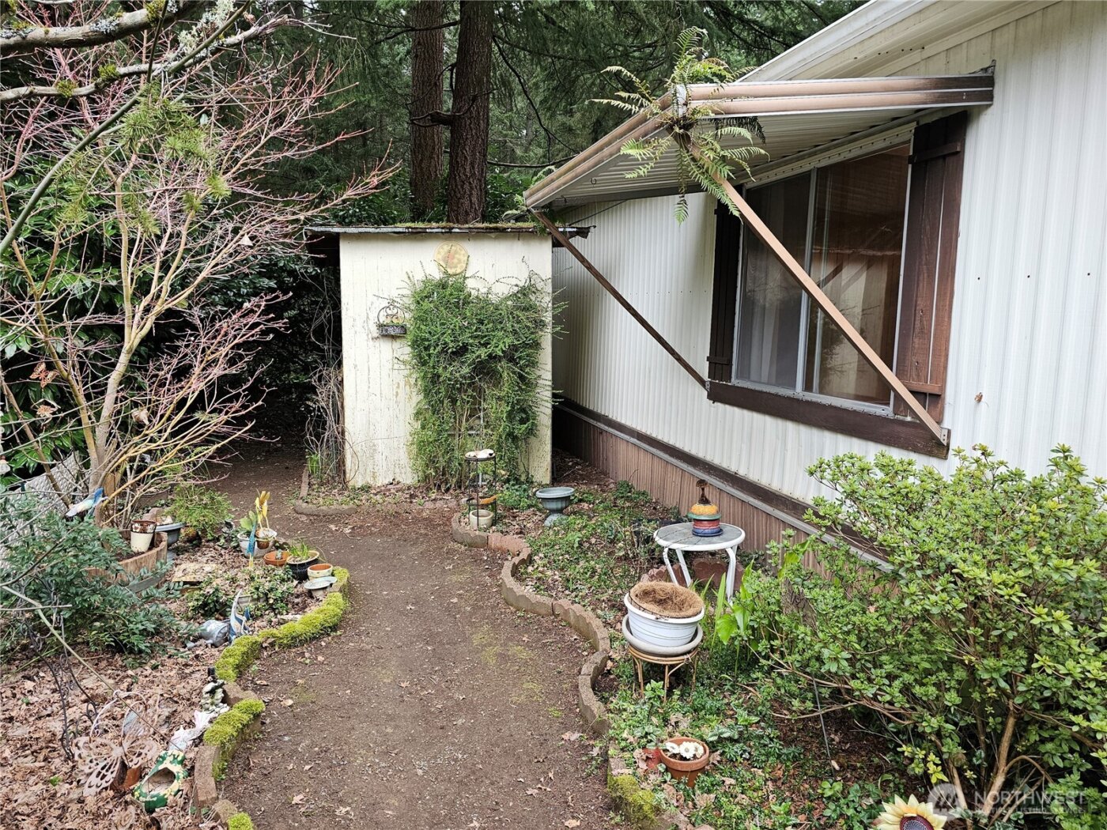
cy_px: 415
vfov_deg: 58.9
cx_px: 554
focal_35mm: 23
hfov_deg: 73.9
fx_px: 736
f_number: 1.7
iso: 200
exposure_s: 1/180
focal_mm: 6.3
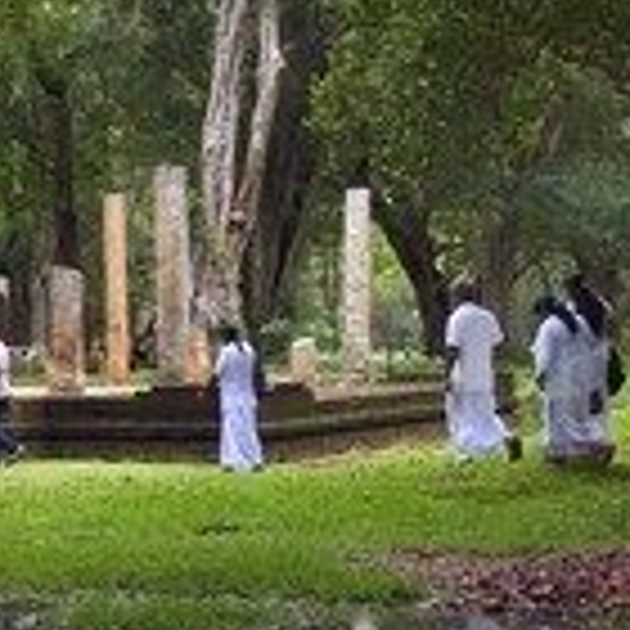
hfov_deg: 14.8
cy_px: 238
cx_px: -225
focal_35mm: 112
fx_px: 2306
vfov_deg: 15.5
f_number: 6.3
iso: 1600
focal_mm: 44
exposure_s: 1/60
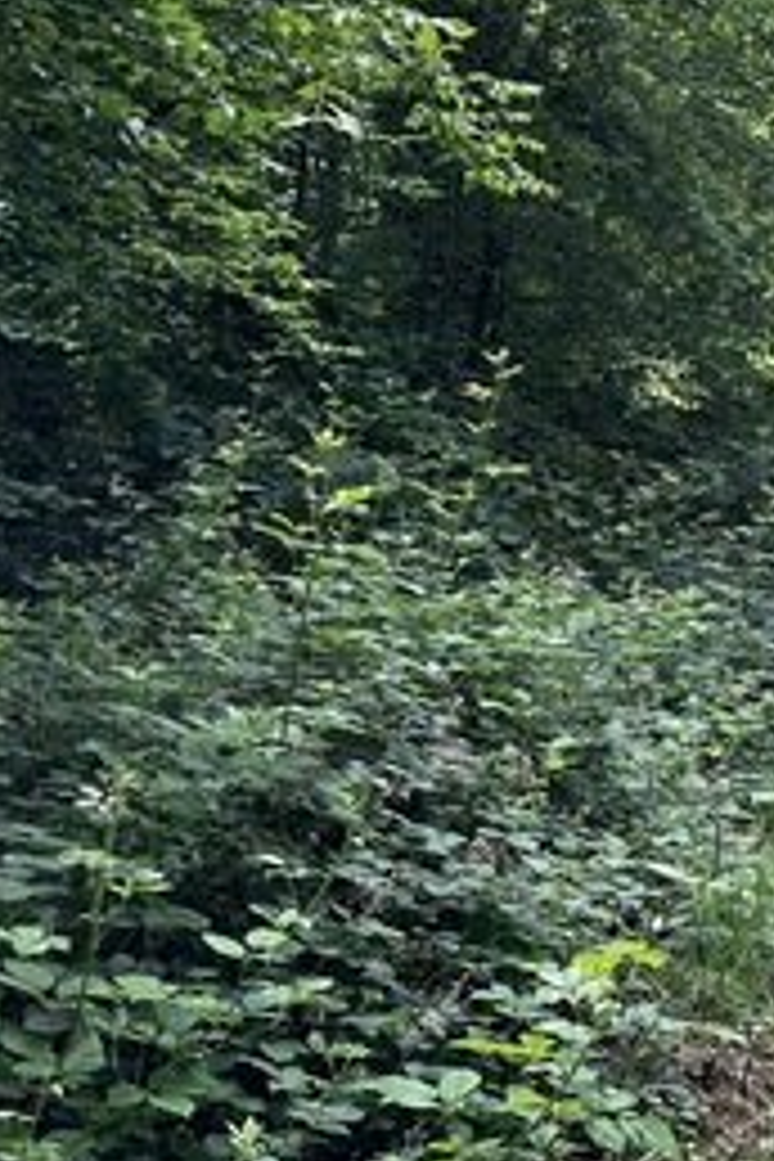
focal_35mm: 58
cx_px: 1089
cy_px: 472
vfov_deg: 34.4
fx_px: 1870
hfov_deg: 20.6
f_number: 1.78
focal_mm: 6.86
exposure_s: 1/167
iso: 64
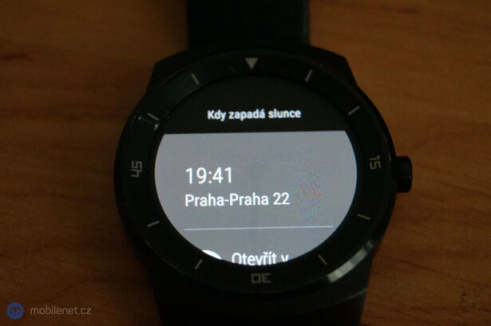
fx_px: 1124
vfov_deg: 16.5
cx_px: 246
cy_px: 163
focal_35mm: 82
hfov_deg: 24.6
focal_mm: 55
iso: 3200
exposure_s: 1/30
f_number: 5.6
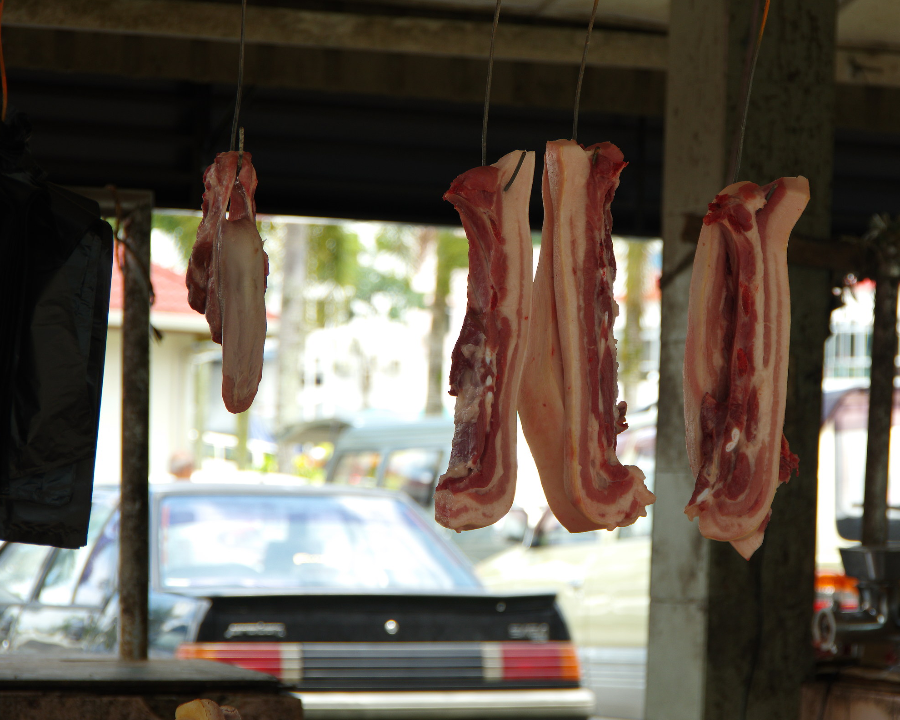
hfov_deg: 16.6
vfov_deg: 13.3
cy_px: 362
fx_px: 3090
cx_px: 510
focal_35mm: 116
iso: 200
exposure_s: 1/100
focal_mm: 68
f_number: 4.5
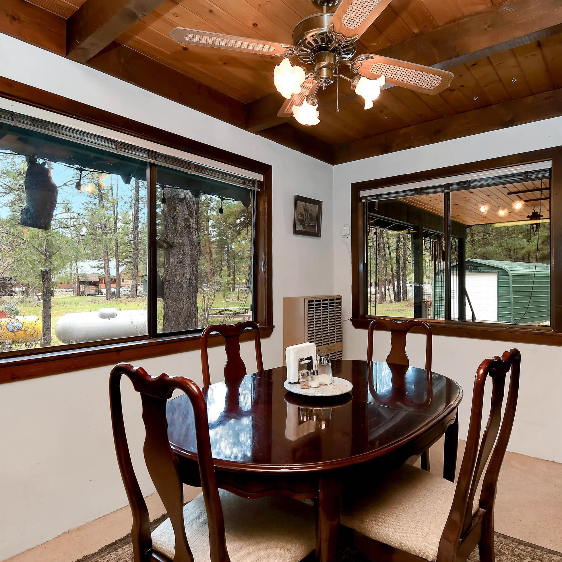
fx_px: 367
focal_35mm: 20
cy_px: 276
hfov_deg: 74.8
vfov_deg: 74.8
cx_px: 290
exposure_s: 1/160
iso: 400
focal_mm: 10
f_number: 6.3
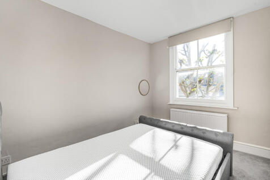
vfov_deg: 70.4
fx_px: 127
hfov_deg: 93.3
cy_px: 90
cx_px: 135
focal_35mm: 17
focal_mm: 17
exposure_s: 1/200
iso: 400
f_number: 8
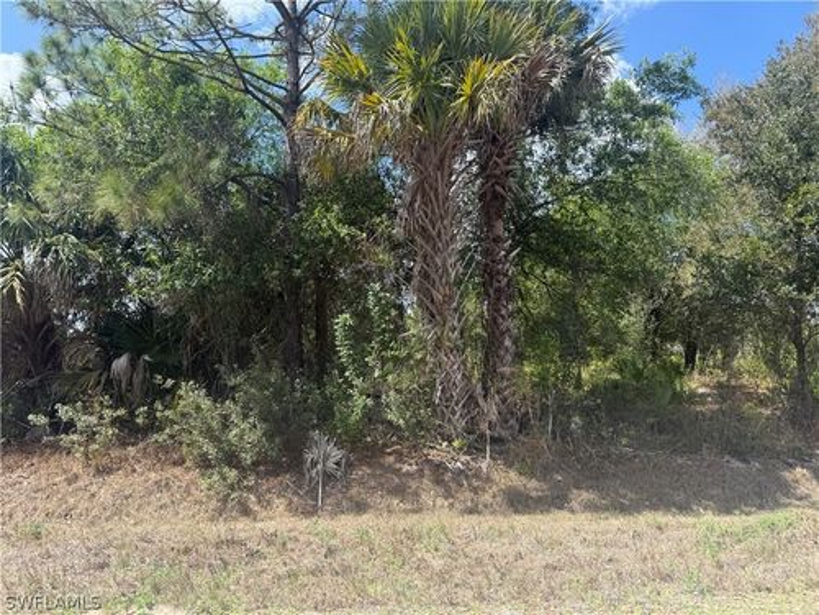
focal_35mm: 24
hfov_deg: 71.6
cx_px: 410
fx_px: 568
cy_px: 308
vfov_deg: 56.8
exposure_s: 1/1553
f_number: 1.78
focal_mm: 6.76
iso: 80
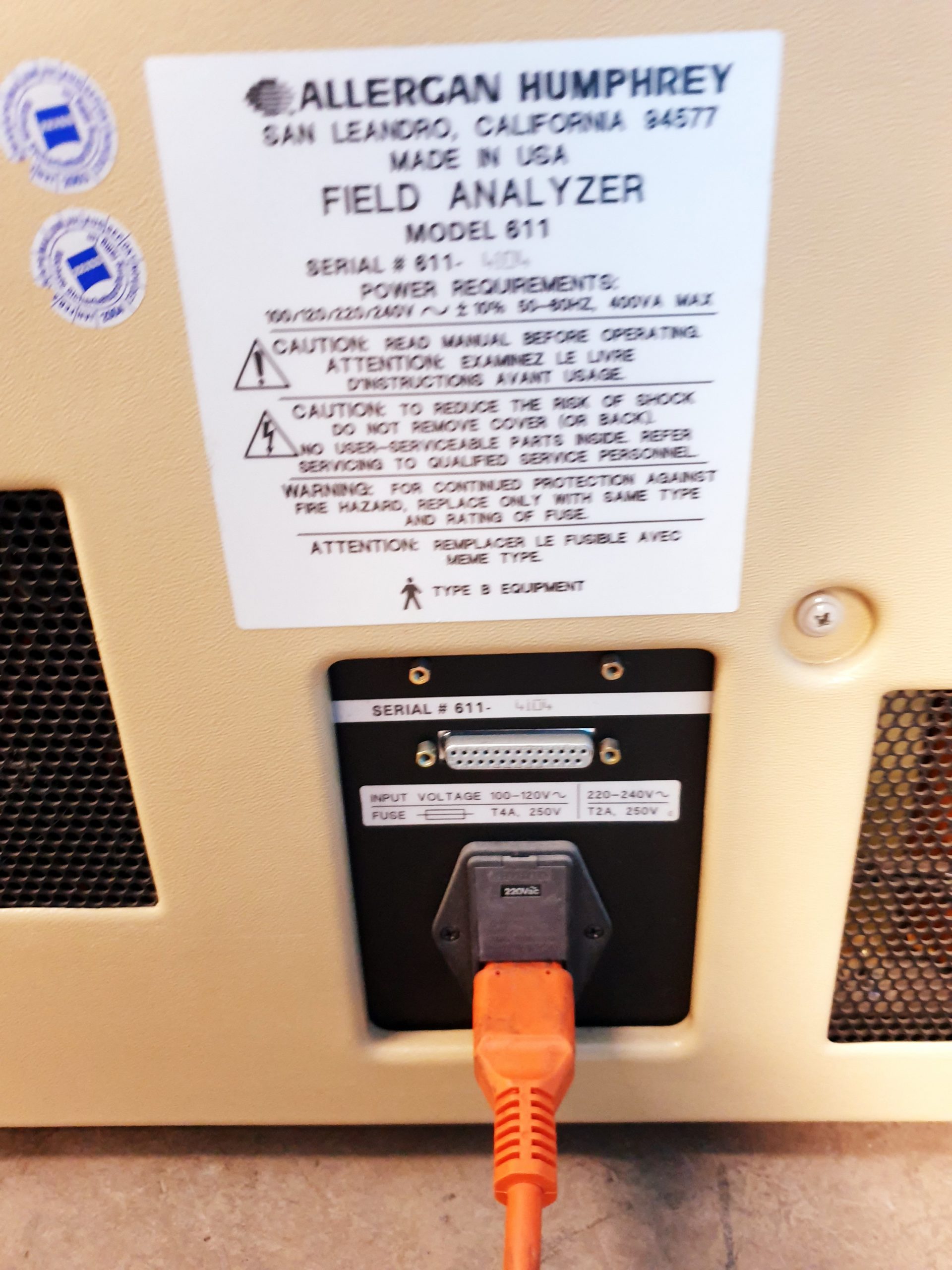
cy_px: 635
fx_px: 953
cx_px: 476
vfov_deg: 67.3
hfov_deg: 53.1
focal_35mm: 26
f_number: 1.5
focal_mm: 4.3
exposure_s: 1/17
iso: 250
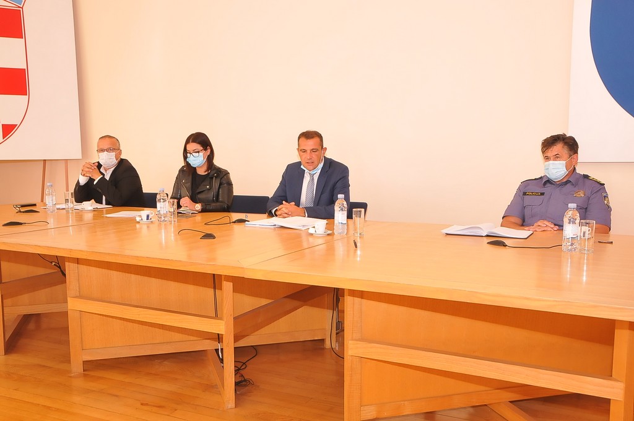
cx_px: 317
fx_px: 633
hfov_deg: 53.2
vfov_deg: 36.8
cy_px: 210
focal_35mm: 36
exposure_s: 1/60
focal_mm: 24
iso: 1000
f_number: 7.1
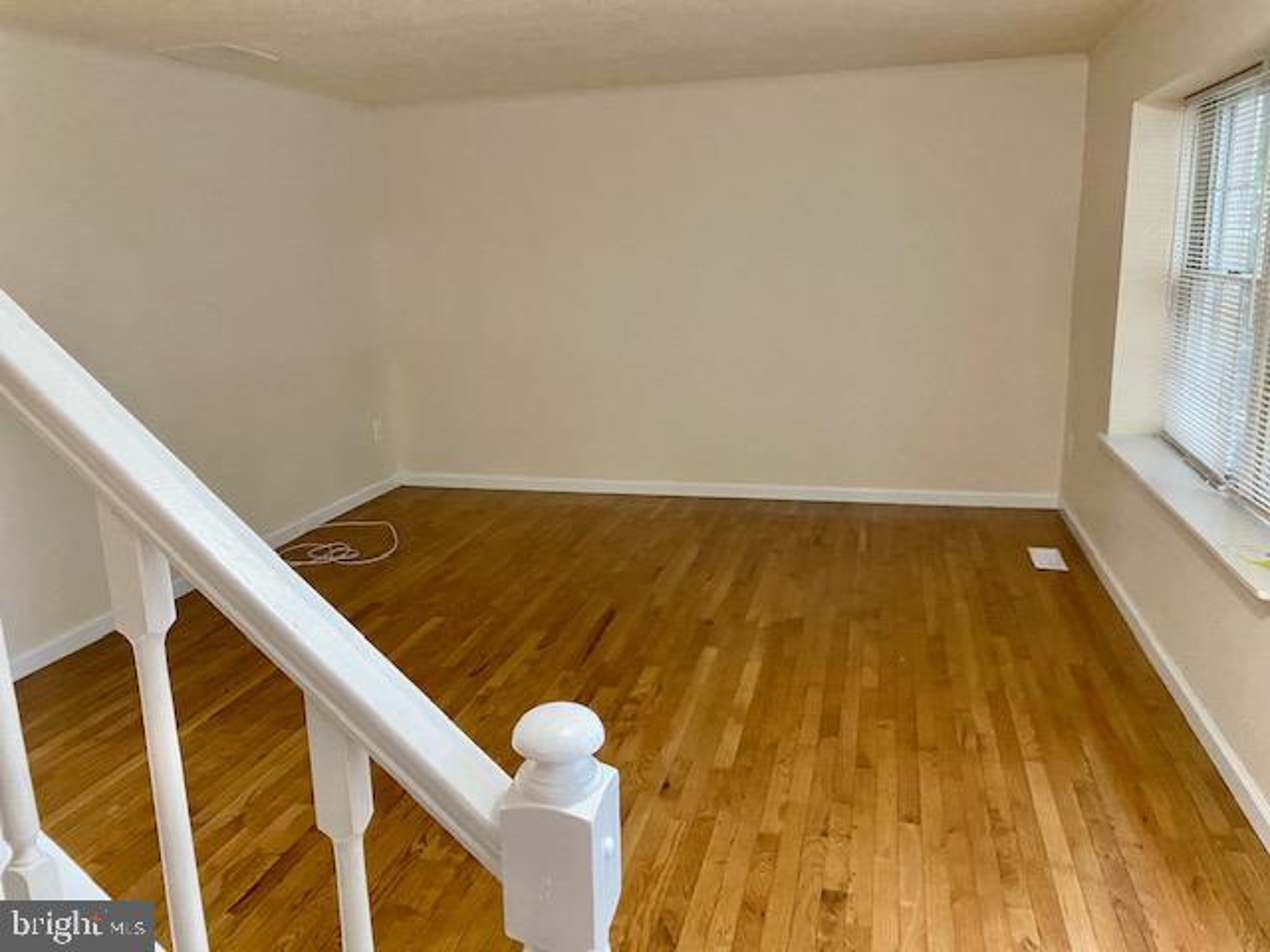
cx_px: 635
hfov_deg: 67.3
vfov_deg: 53.1
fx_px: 954
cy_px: 476
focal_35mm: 26
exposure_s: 1/40
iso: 500
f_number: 1.8
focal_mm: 4.25
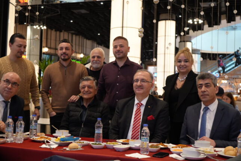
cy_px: 80
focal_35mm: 48
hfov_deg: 41.1
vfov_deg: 28.1
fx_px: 321
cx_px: 120
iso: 4000
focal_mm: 48
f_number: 4.5
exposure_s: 1/160
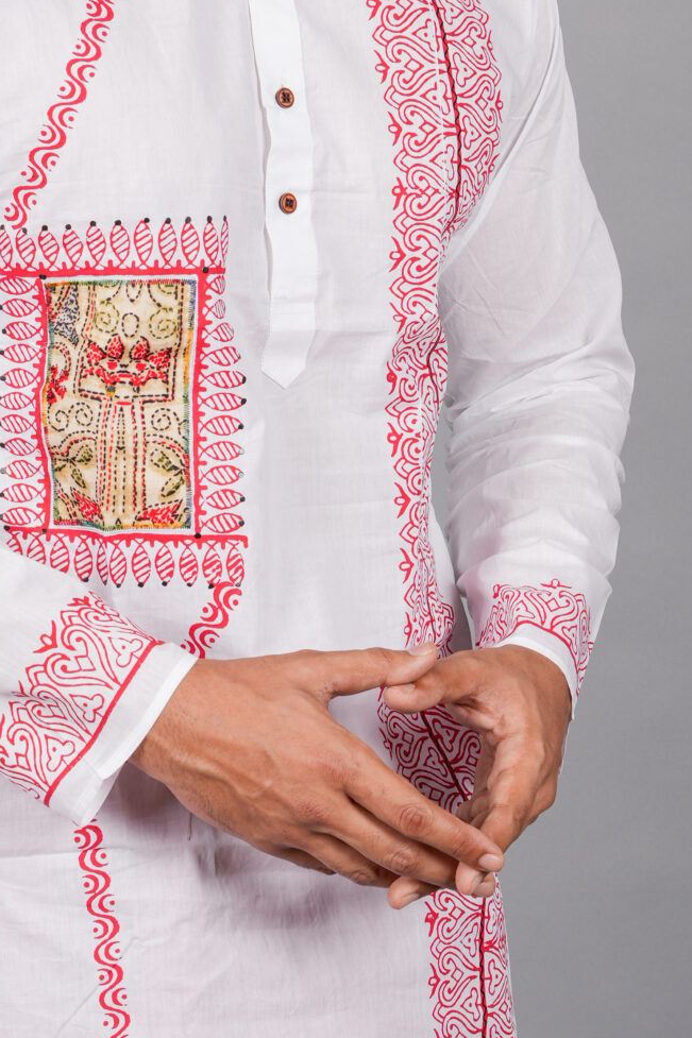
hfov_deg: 10.5
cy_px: 452
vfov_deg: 15.6
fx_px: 3778
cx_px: 220
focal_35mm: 131
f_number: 9
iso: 100
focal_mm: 50
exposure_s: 1/160
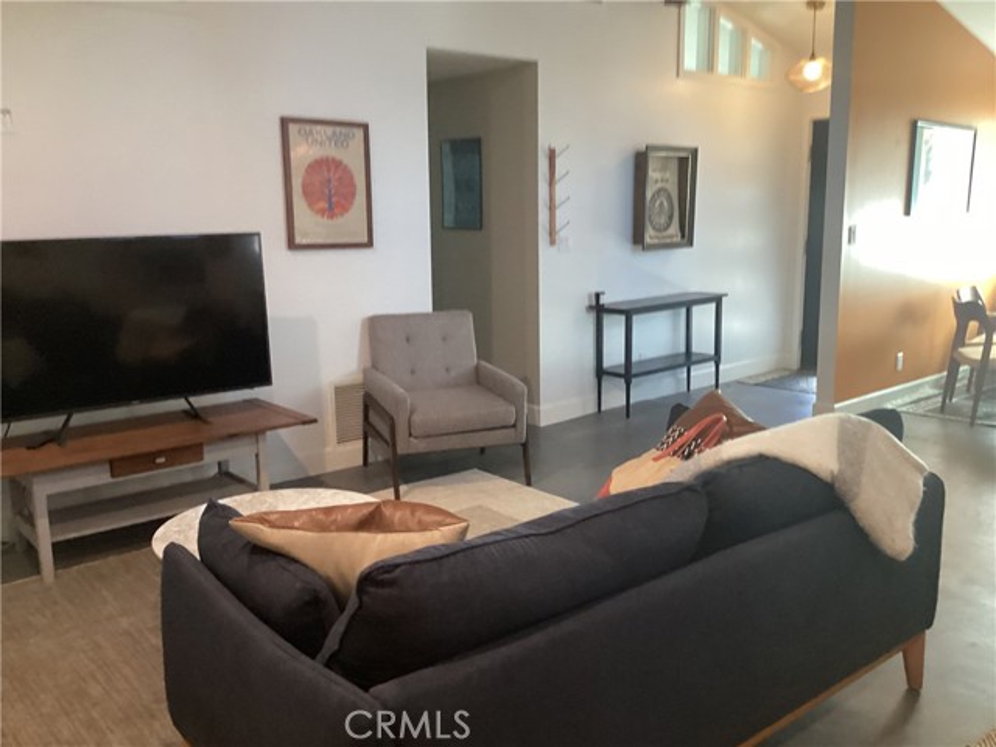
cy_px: 374
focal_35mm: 31
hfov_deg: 58.4
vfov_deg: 45.4
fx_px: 892
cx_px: 498
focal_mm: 3.3
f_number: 2.4
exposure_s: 1/40
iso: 320
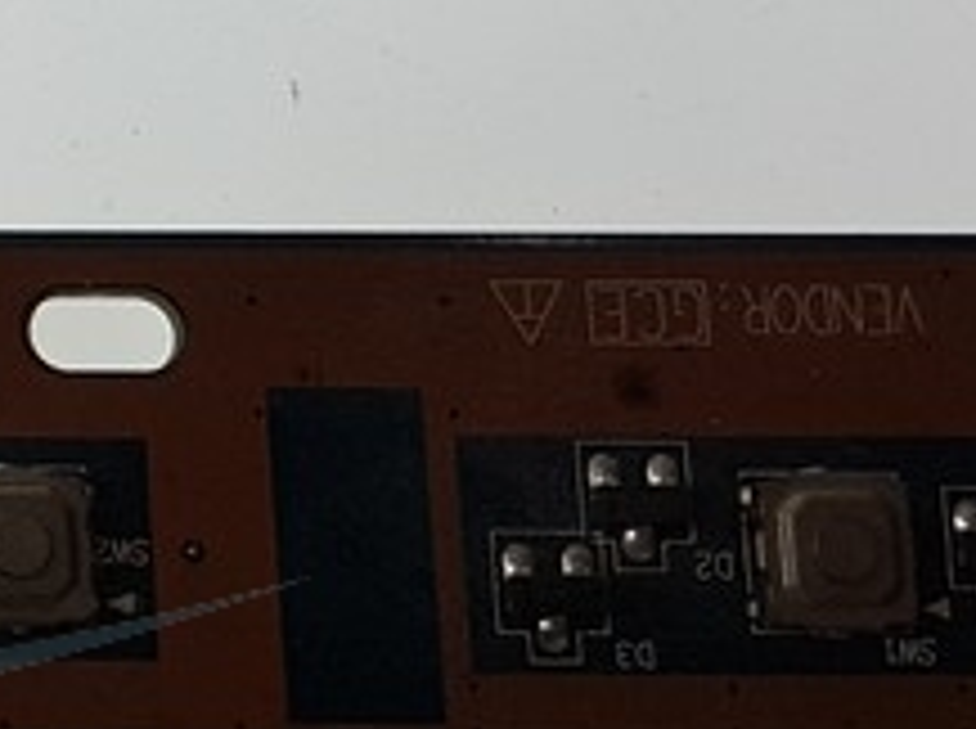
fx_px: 3603
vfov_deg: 11.5
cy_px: 171
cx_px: -645
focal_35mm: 128
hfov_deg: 14.1
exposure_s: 1/251
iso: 40
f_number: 1.7
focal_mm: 4.2
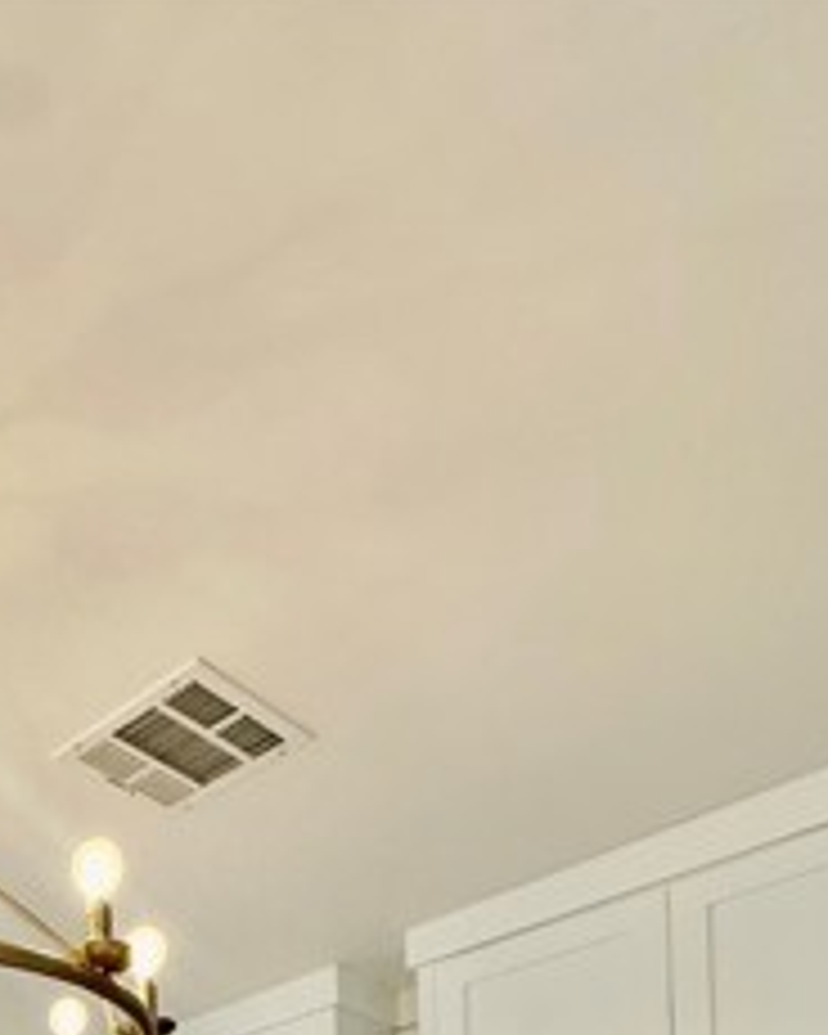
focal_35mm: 38
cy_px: 1413
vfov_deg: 32.5
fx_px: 1164
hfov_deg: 34.4
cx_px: -58
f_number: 2.2
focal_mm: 2.22
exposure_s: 1/183
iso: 40
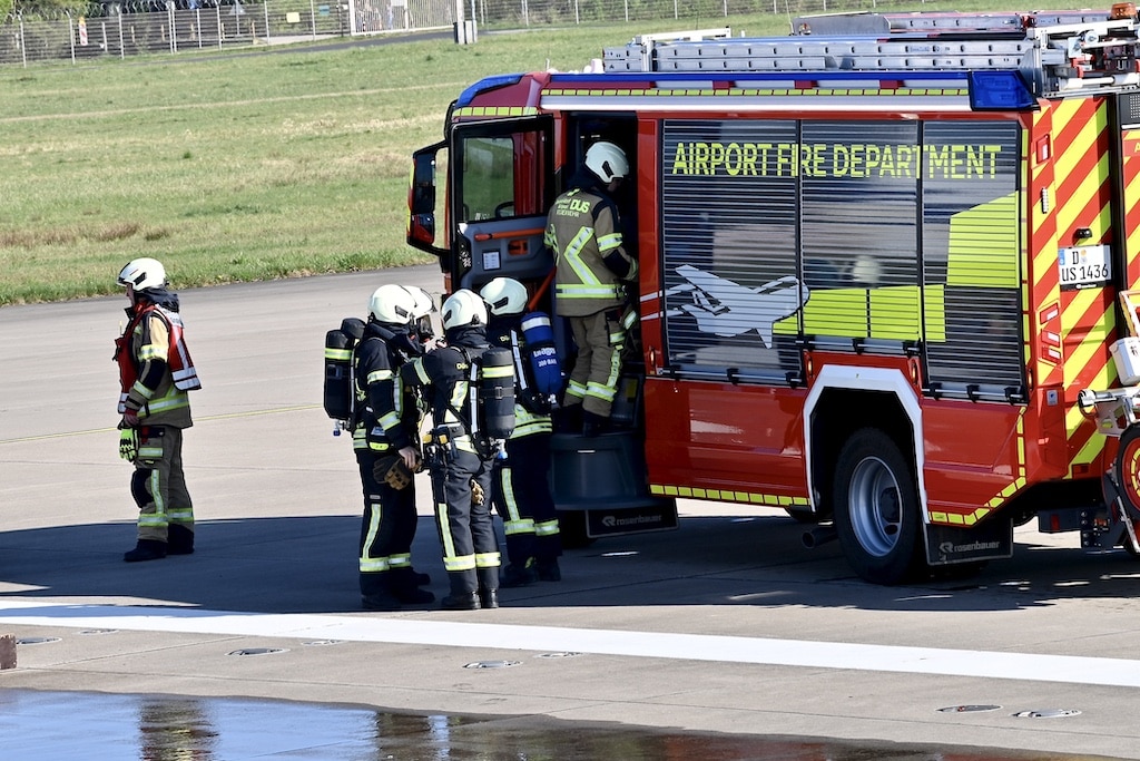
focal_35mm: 200
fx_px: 6334
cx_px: 570
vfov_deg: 6.9
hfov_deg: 10.3
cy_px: 380
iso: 220
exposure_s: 1/125
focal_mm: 200
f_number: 16
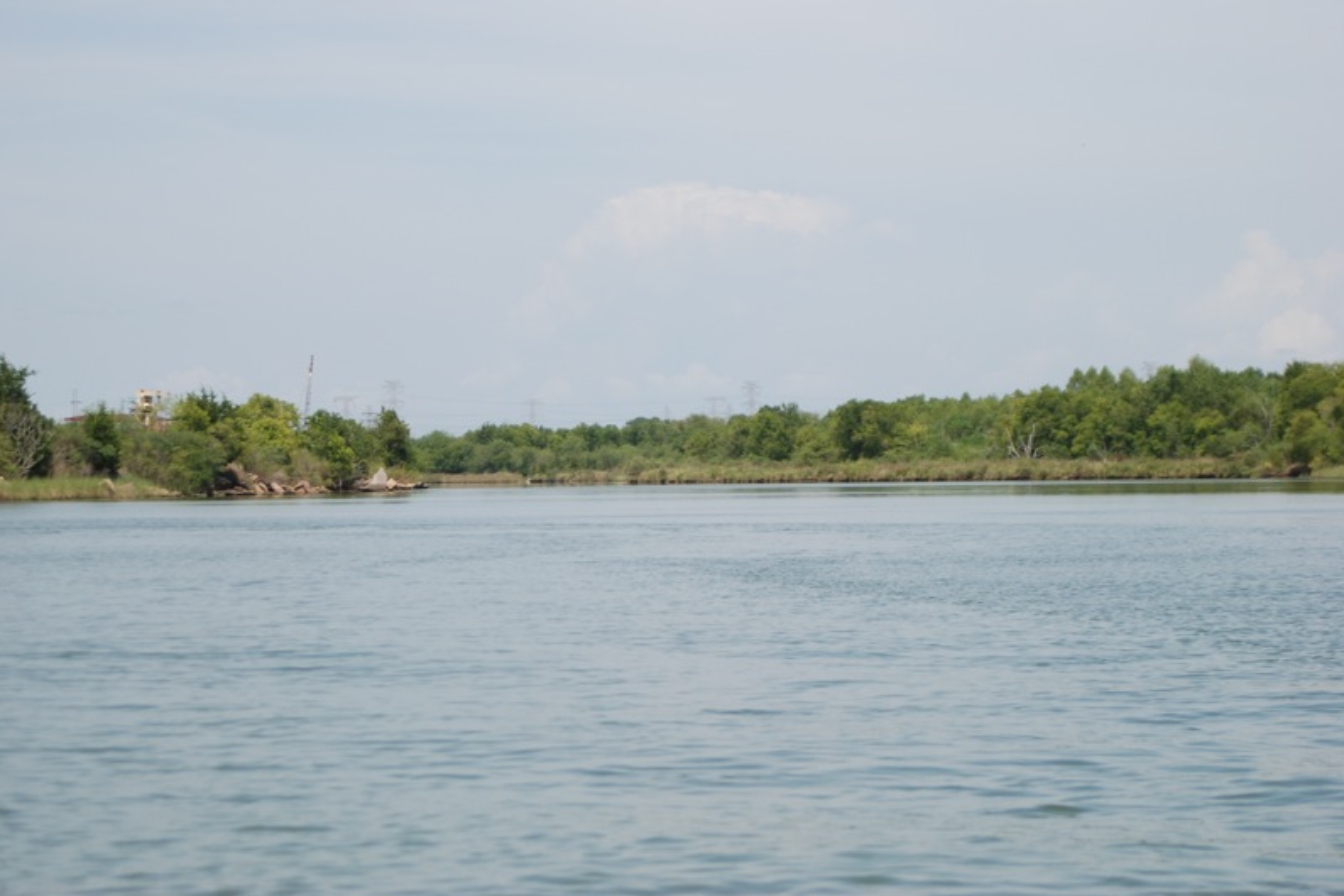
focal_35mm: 121
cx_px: 675
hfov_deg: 16.9
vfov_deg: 11.3
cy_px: 451
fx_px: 4517
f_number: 5.6
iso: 200
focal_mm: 80
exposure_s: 1/1000
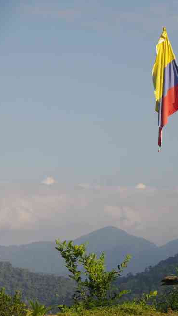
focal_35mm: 202
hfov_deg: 6.0
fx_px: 1693
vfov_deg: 10.7
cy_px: 158
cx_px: 221
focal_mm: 85
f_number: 8
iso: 200
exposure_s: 1/125
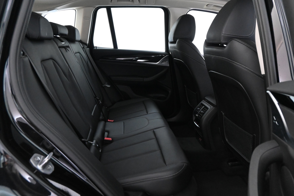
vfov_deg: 47.9
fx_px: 220
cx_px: 147
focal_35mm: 27
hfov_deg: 67.4
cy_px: 98
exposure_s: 1/30
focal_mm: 18
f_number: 5
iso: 5600
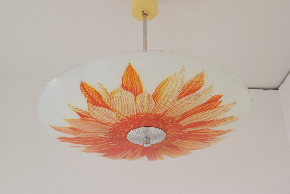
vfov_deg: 26.5
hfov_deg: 38.9
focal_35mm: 51
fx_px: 411
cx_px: 145
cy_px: 97
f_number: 9
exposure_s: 1/320
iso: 1600
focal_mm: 34
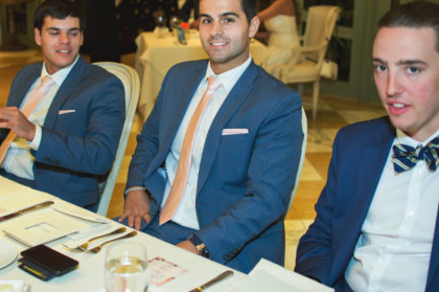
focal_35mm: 50
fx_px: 609
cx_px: 192
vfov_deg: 26.9
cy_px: 143
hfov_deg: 39.6
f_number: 2.8
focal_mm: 35
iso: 1250
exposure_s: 1/100
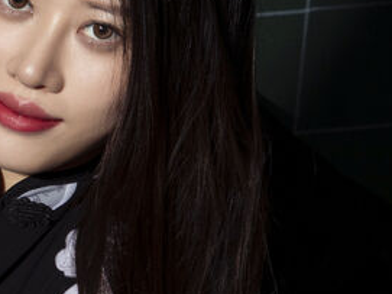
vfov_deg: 7.1
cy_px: 349
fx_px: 2366
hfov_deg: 9.0
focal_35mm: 209
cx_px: -351
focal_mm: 50
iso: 160
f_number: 10
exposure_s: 1/160
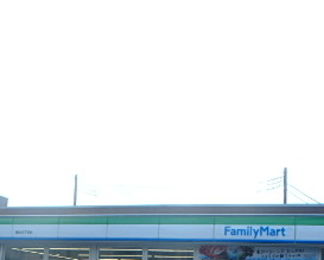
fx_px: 461
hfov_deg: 38.6
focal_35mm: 48
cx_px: 190
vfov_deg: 29.4
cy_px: 262
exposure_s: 1/500
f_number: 3.5
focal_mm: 3.7
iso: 125
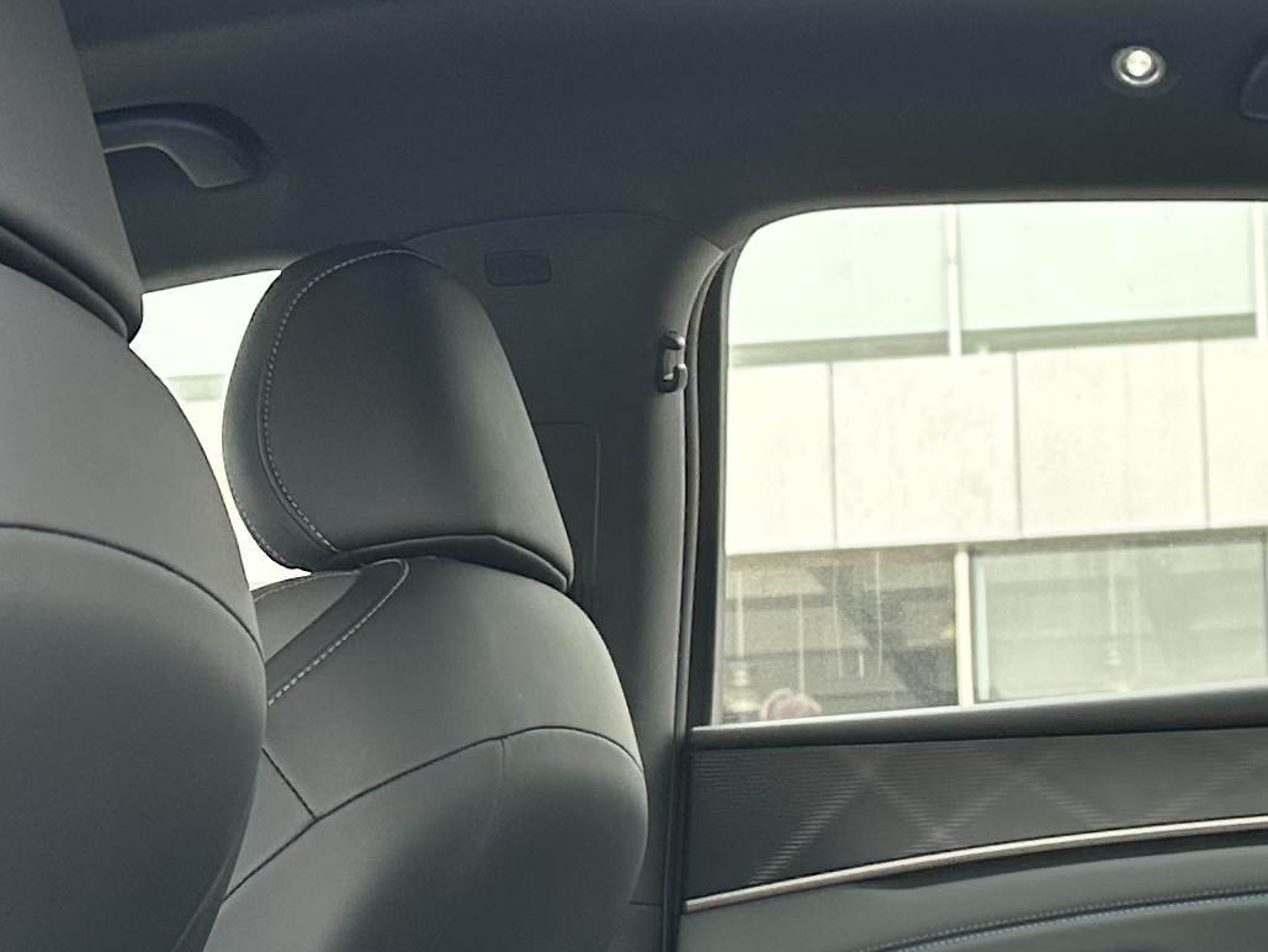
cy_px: 630
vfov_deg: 15.7
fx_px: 3444
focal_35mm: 94
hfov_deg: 20.6
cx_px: 997
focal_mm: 6.86
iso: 100
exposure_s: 1/172
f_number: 1.78
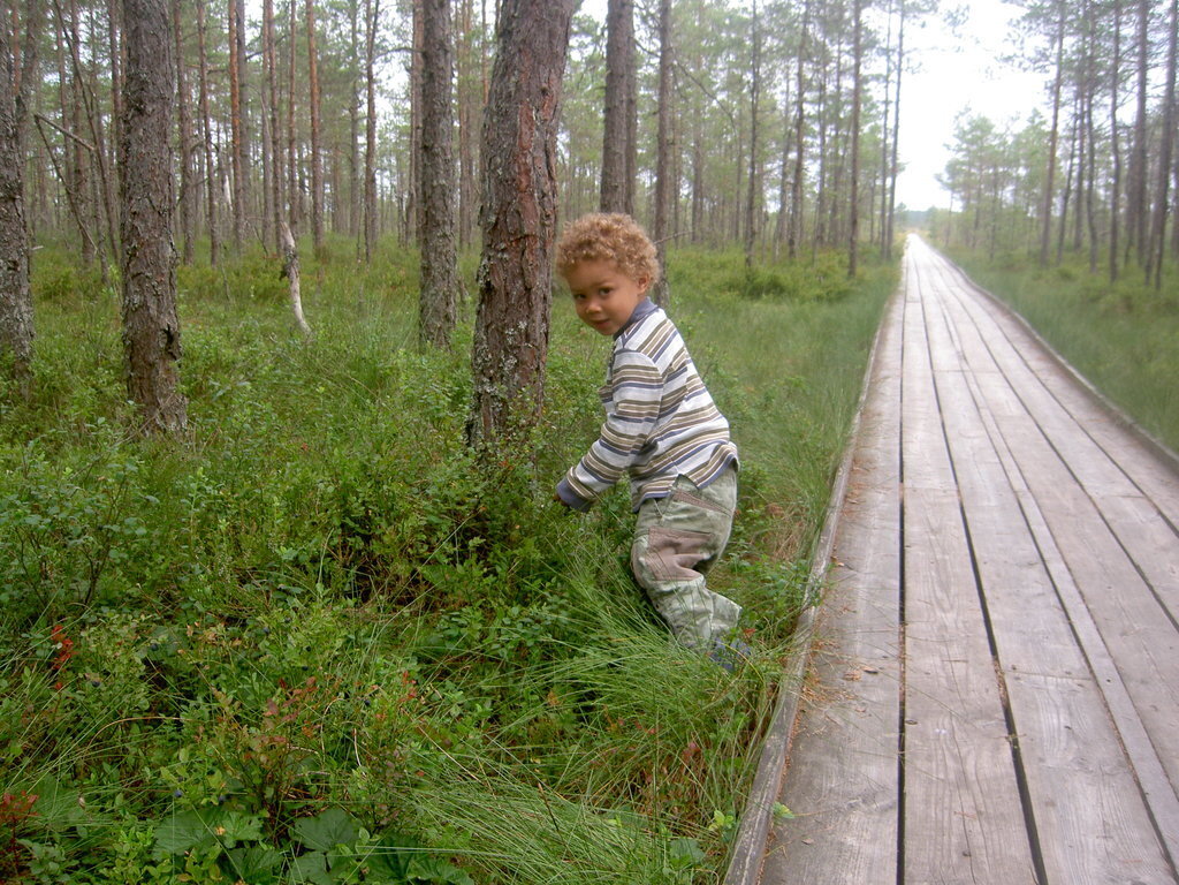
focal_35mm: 34
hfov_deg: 54.0
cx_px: 590
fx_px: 1158
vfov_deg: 41.8
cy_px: 442
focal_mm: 5.6
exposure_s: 1/200
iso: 50
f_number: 2.8
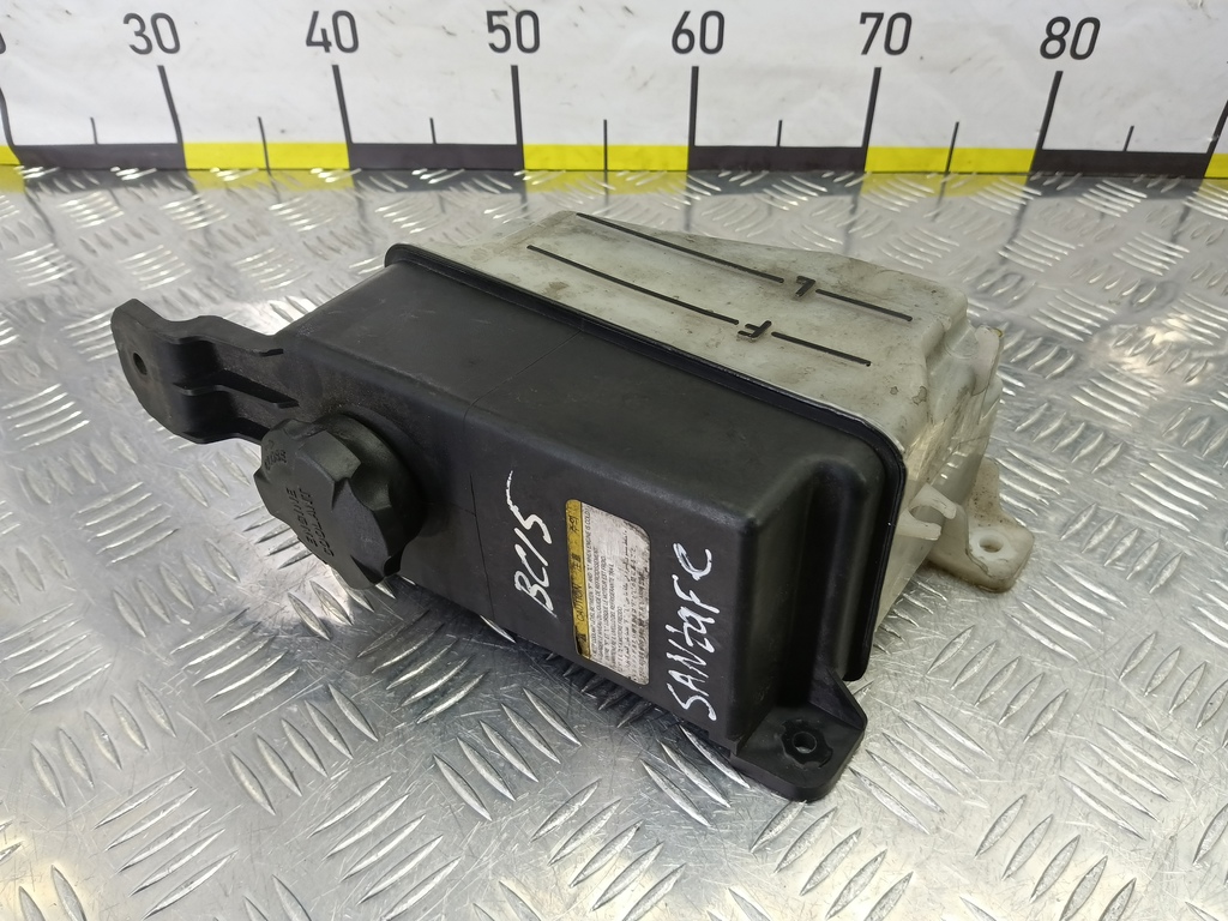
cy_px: 460
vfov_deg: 58.9
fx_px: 816
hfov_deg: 73.9
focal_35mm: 23
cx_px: 614
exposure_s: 1/50
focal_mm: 4.11
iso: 185
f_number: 1.6
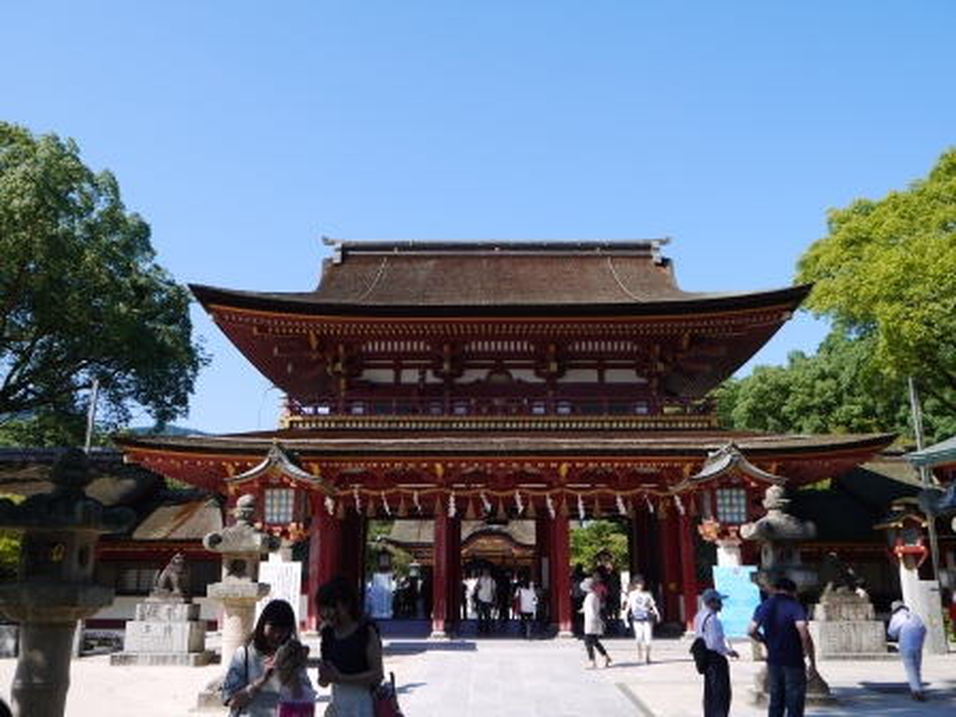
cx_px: 478
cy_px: 358
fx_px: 829
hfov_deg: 60.0
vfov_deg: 46.8
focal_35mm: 30
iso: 160
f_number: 7.1
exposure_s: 1/320
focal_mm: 15
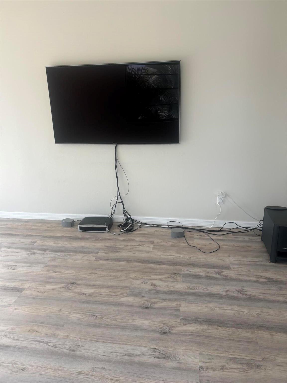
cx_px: 144
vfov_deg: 67.3
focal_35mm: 26
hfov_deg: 53.1
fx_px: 287
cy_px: 192
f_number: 1.6
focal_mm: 5.96
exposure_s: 1/185
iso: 40
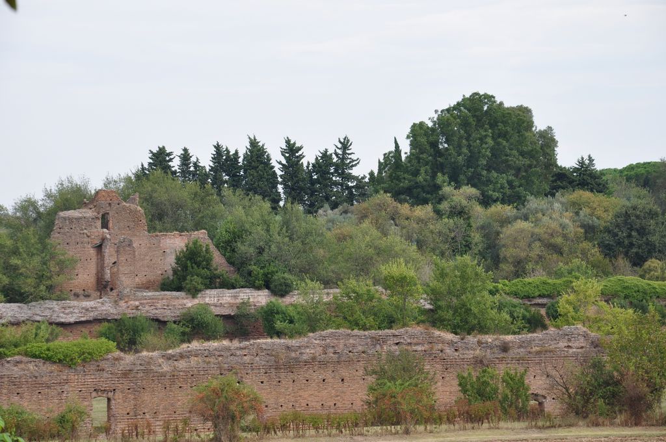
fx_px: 2910
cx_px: 333
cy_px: 221
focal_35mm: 158
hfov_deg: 13.1
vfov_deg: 8.7
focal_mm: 105
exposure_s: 1/200
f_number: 10
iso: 200
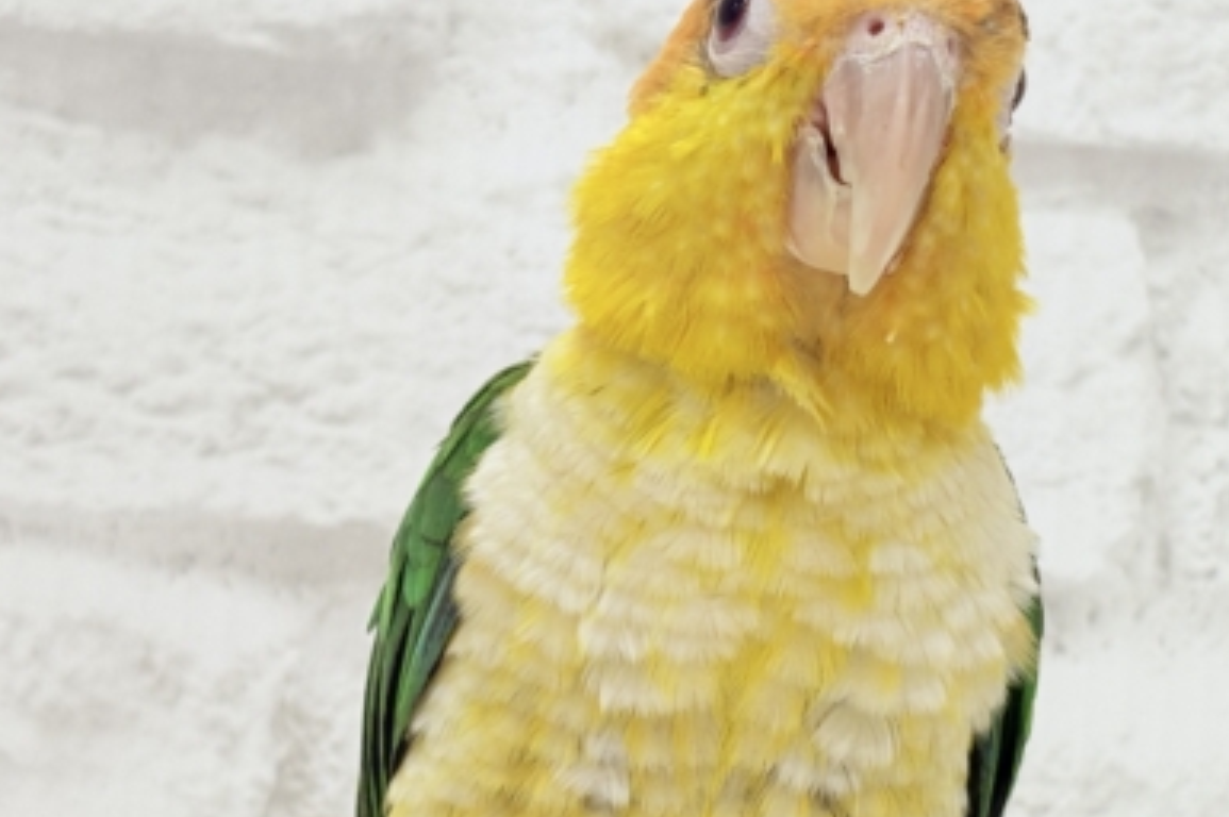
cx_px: 801
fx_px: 3070
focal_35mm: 90
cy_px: 597
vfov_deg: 15.1
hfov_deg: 22.6
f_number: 1.6
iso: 40
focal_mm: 5.96
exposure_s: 1/50
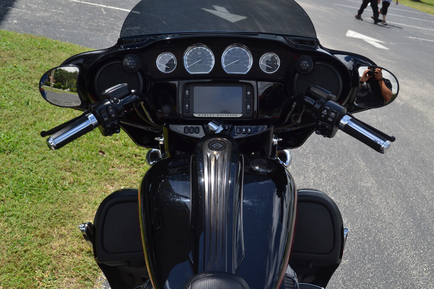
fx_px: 524
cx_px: 217
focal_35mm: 44
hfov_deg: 45.0
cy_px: 144
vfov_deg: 30.8
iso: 100
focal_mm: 29
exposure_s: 1/250
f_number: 8
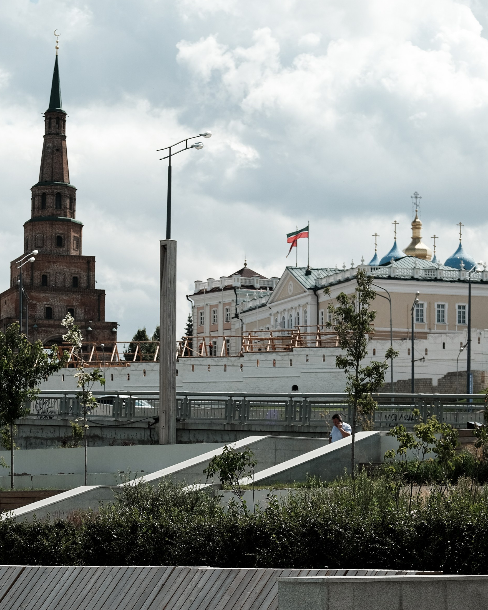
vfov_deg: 15.6
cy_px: 422
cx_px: 216
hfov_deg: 12.5
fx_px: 2220
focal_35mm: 123
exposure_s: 1/1600
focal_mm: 50
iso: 200
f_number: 5
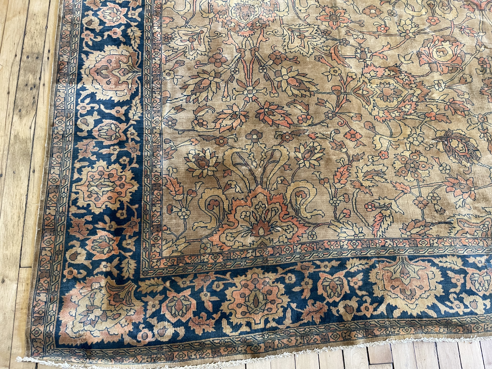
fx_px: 355
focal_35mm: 25
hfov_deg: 69.4
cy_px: 184
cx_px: 246
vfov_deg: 54.9
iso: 250
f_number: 1.6
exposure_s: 1/60
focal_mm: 5.1
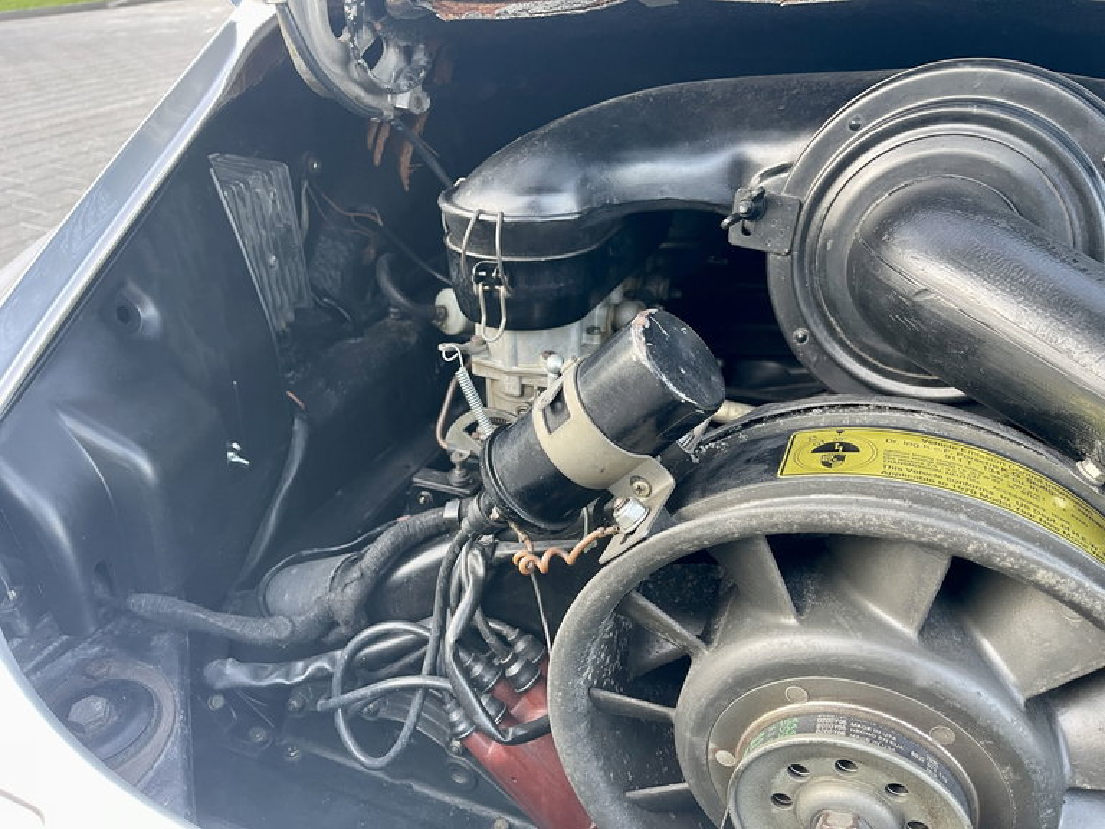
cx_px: 552
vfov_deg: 54.9
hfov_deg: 69.4
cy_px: 414
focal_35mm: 25
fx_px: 798
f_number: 1.6
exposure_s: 1/73
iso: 125
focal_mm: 5.1
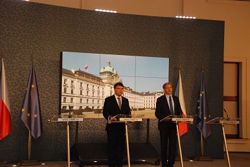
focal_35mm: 66
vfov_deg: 20.6
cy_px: 84
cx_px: 125
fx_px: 459
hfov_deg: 30.5
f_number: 5.6
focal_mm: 44
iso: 1600
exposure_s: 1/60
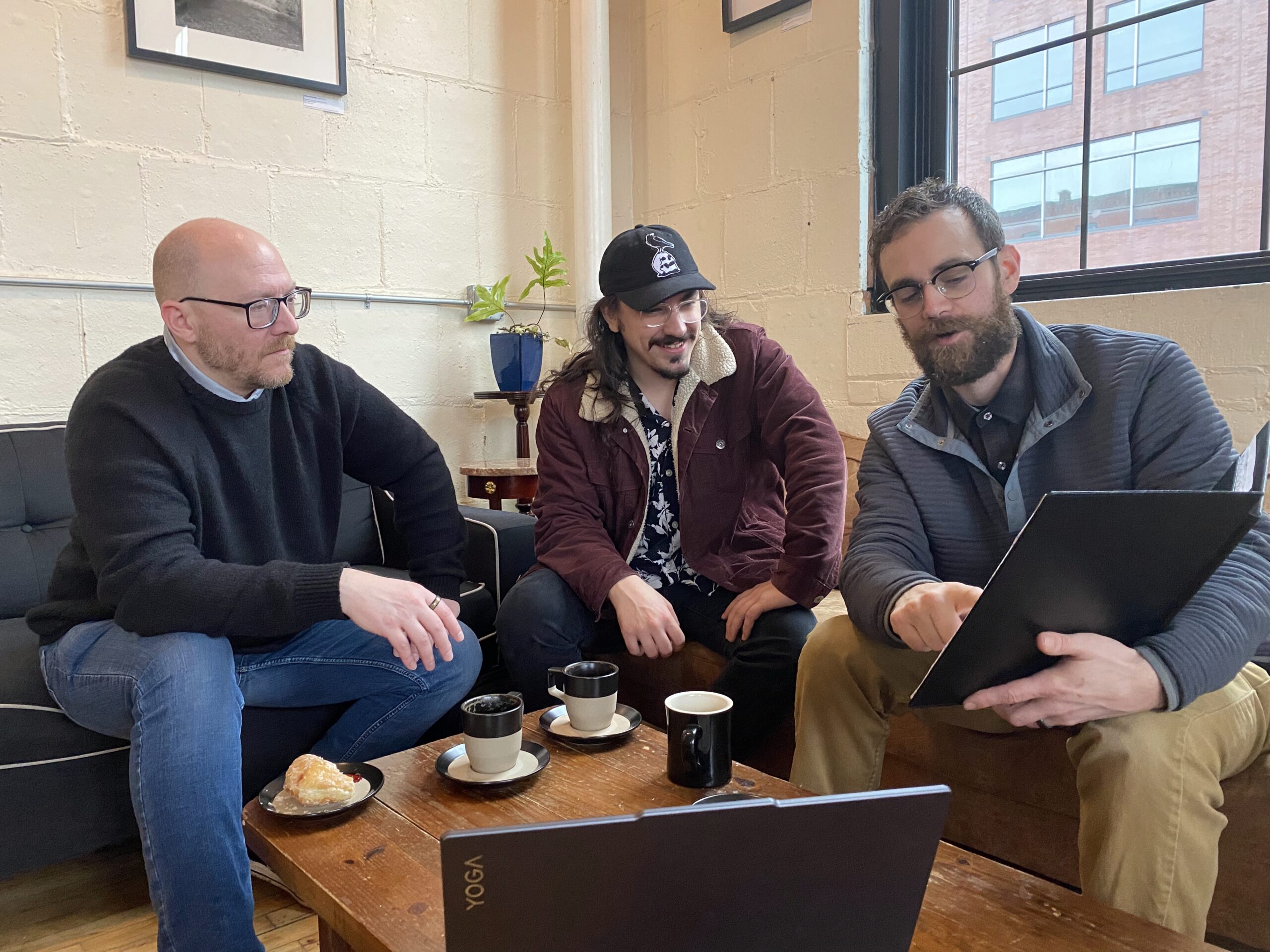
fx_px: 954
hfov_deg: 67.3
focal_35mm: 26
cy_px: 476
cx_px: 635
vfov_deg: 53.1
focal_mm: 4.25
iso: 400
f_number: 1.8
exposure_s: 1/60
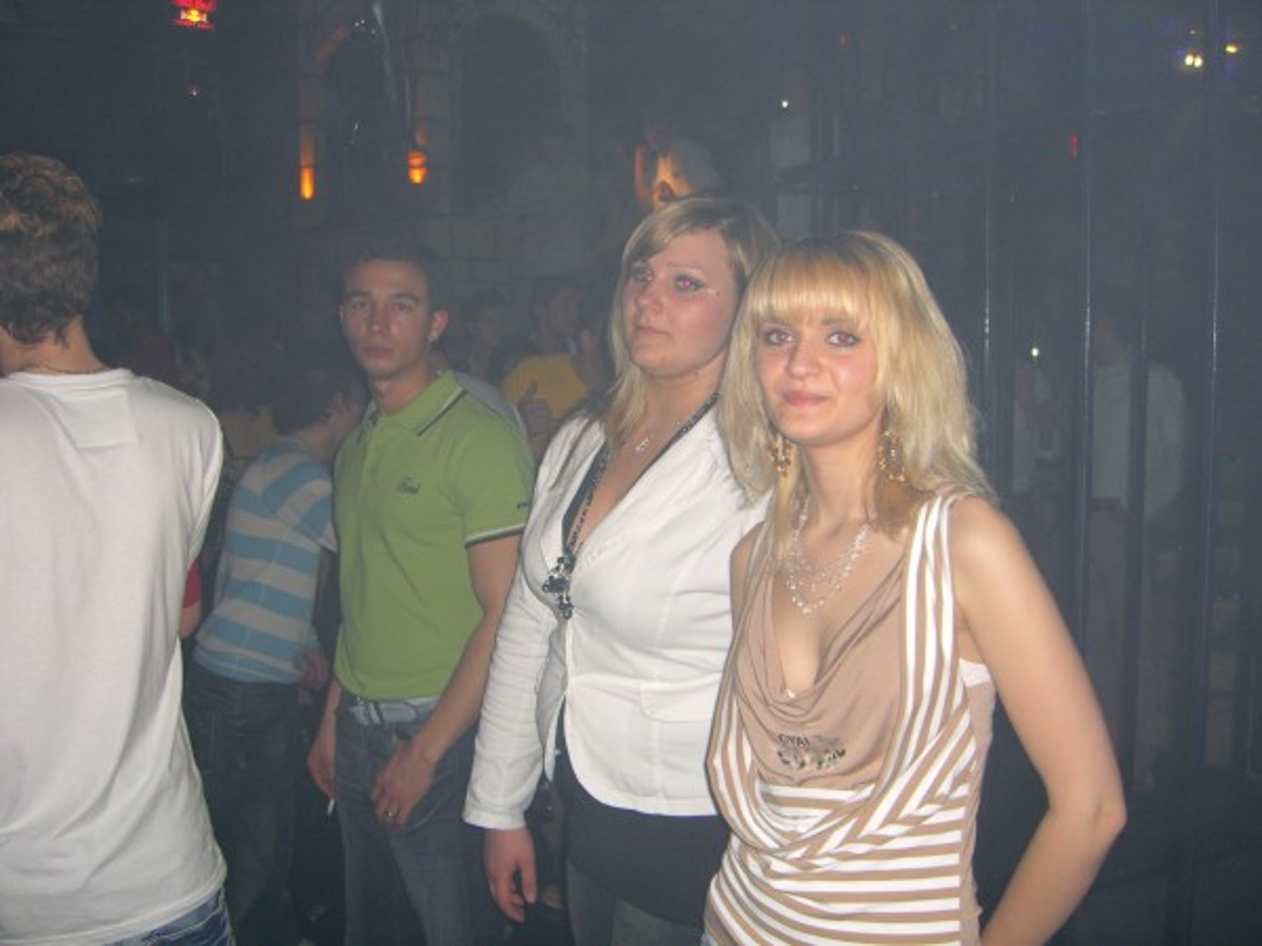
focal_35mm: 38
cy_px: 473
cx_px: 631
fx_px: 1385
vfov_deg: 37.7
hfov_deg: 49.0
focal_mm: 7.9
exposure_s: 1/60
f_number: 2.8
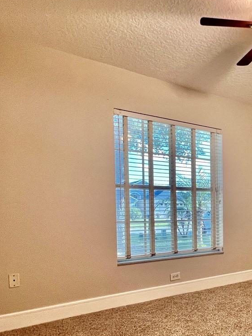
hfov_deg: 44.2
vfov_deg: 62.0
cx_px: 238
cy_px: 222
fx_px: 272
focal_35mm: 28
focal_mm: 1.57
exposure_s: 1/60
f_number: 1.8
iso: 250
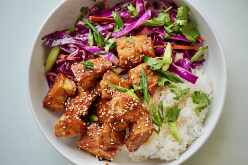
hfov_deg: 35.9
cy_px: 82
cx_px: 124
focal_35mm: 56
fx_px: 382
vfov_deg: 24.4
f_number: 5.6
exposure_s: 1/1250
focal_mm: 37
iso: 2500
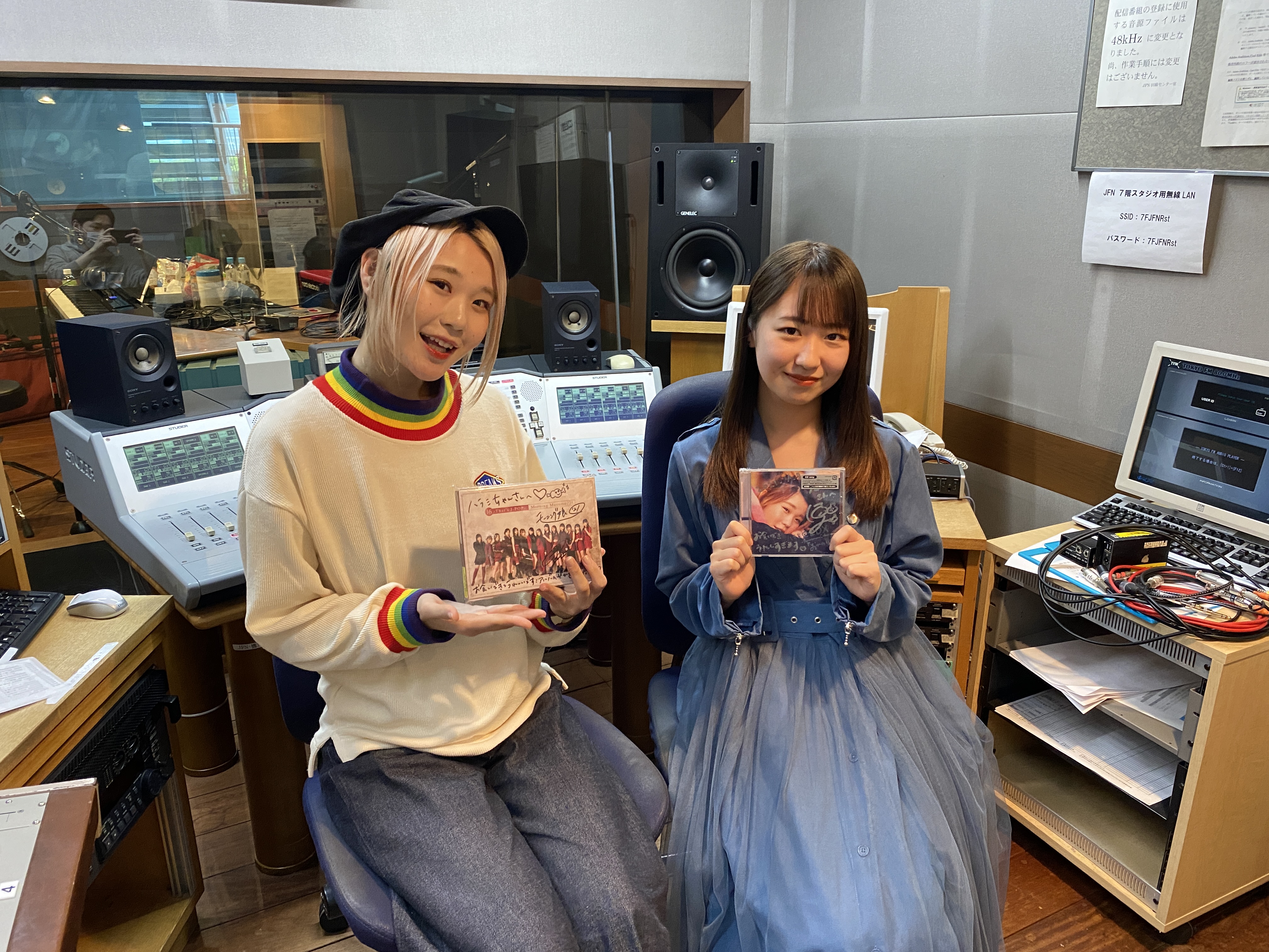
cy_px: 476
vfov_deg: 53.1
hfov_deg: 67.3
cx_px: 634
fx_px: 953
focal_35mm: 26
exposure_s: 1/50
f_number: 1.8
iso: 320
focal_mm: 4.25
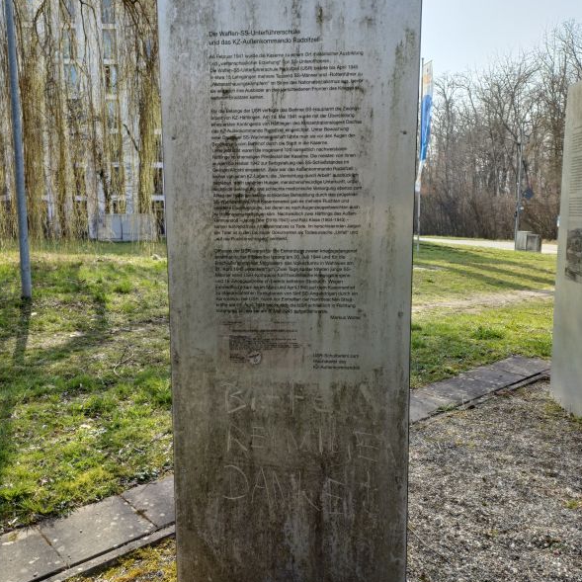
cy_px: 292
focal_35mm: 30
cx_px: 289
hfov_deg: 54.0
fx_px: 571
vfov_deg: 54.0
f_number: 1.8
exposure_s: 1/556
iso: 50
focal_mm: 4.65
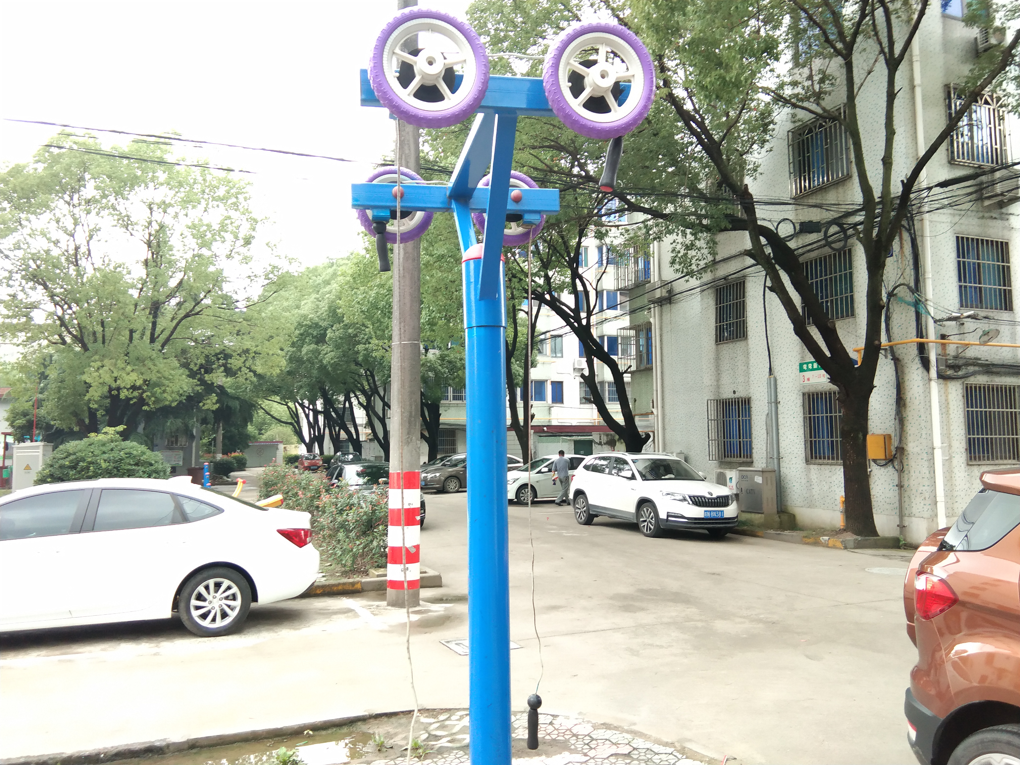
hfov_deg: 58.4
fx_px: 913
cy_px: 382
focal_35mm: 31
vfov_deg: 45.4
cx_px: 510
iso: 125
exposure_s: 1/50
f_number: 2.2
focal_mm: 3.69
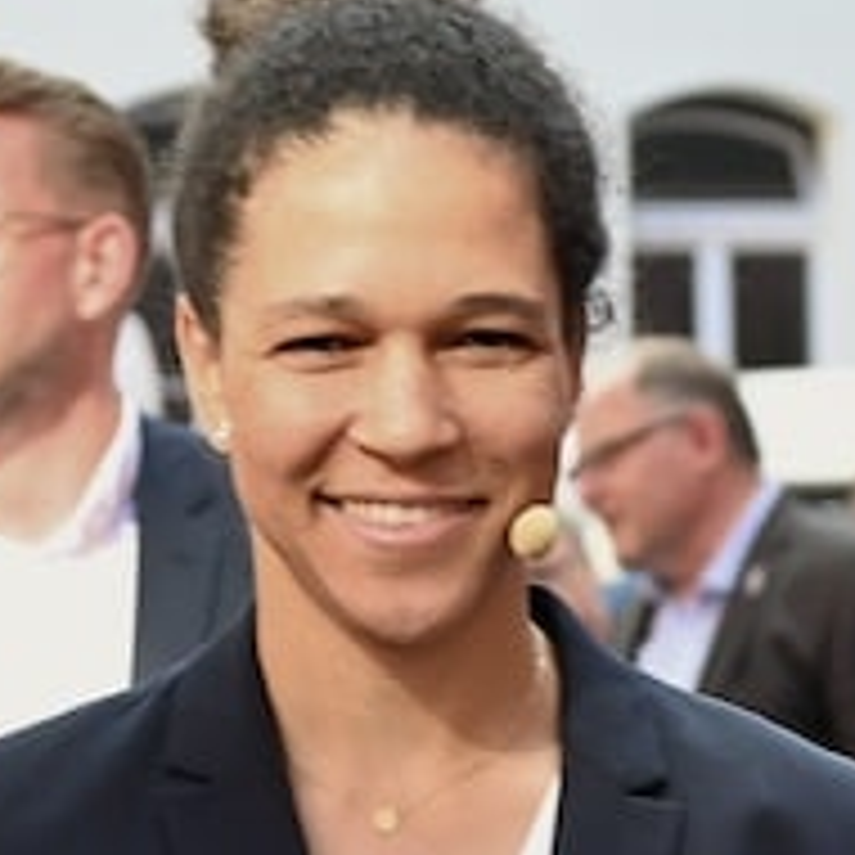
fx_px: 6399
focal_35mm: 229
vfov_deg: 7.6
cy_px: 884
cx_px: 436
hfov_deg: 7.6
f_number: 3.2
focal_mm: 50
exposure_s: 1/40
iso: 100
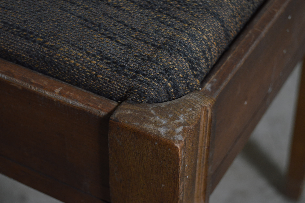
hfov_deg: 24.6
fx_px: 698
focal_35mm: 82
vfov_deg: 16.5
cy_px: 102
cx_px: 152
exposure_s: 1/100
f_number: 6.3
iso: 400
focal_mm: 55
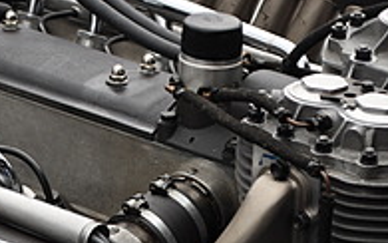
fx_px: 2735
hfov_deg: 8.1
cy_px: 95
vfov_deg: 5.1
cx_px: -4
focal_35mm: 259
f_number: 5.6
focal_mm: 55
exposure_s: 1/125
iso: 200
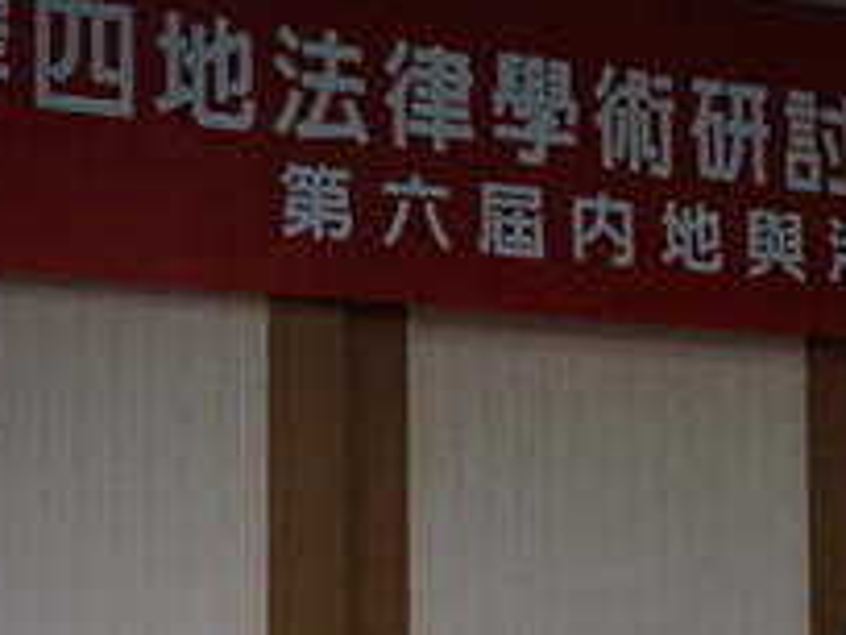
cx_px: 908
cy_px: 579
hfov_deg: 19.1
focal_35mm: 99
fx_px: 2420
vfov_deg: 14.8
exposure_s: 1/125
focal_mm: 28
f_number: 4.5
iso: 3200
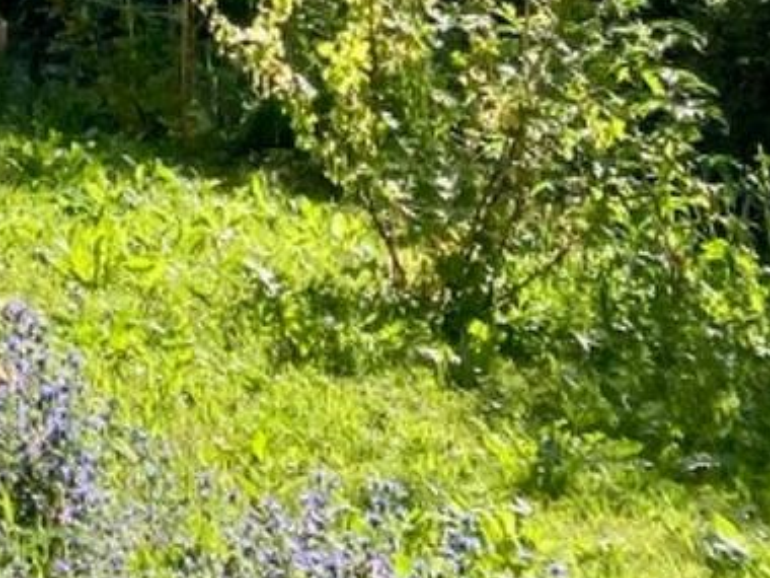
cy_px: -825
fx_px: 3359
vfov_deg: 8.9
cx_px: -1037
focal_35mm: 151
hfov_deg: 11.1
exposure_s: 1/1333
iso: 20
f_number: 1.8
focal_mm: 3.99
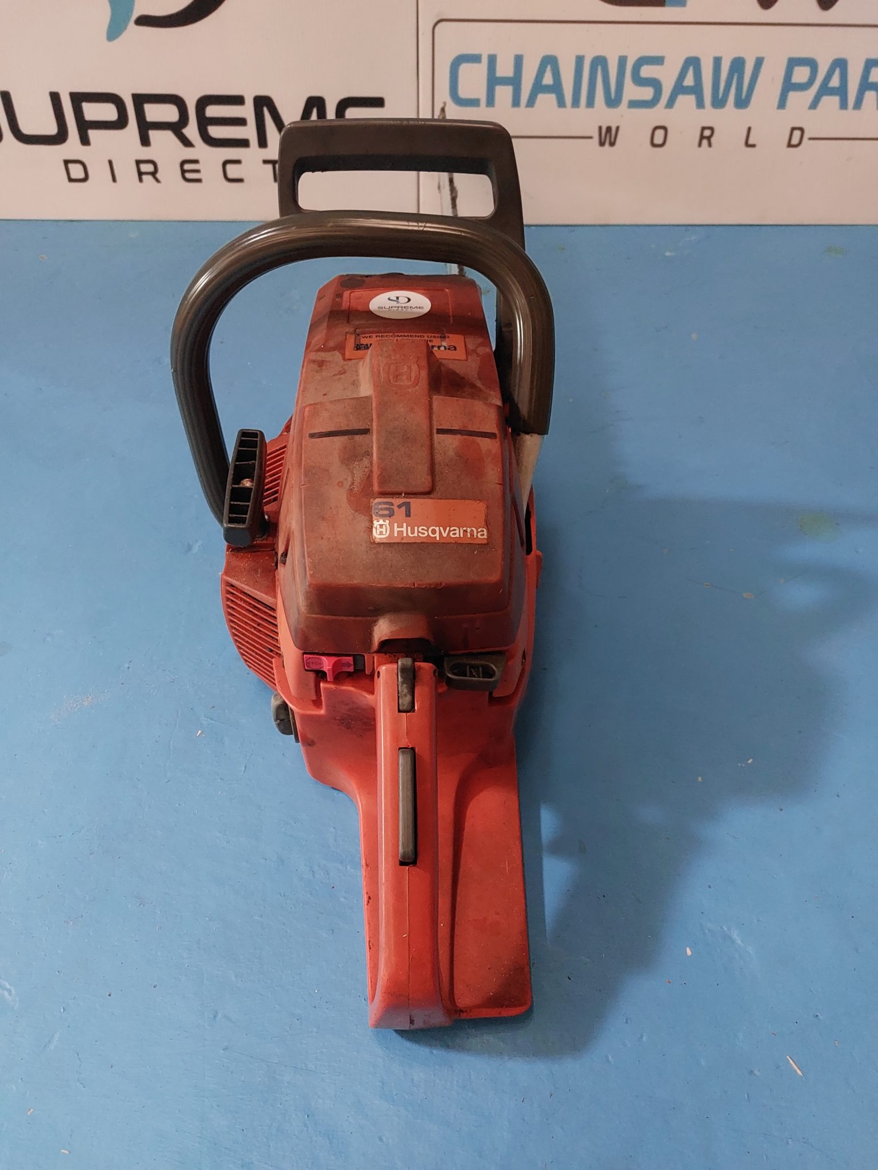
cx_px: 439
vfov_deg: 71.6
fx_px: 812
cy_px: 585
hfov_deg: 56.8
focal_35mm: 24
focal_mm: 5.23
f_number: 1.8
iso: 800
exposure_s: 1/25
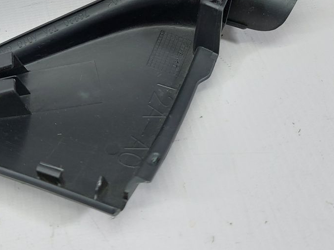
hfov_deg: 37.9
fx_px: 473
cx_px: 83
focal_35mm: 49
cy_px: 12
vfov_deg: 28.2
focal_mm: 5.23
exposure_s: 1/50
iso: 80
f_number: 1.8
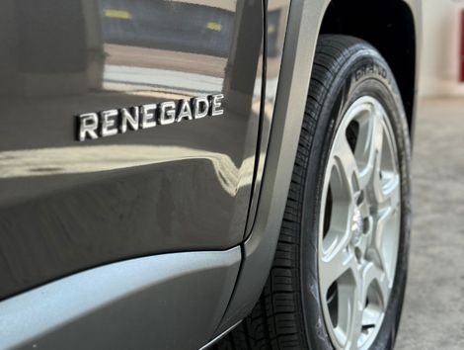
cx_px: 232
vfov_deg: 30.3
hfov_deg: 39.6
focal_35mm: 48
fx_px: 644
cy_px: 175
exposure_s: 1/427
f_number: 1.78
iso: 100
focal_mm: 6.76
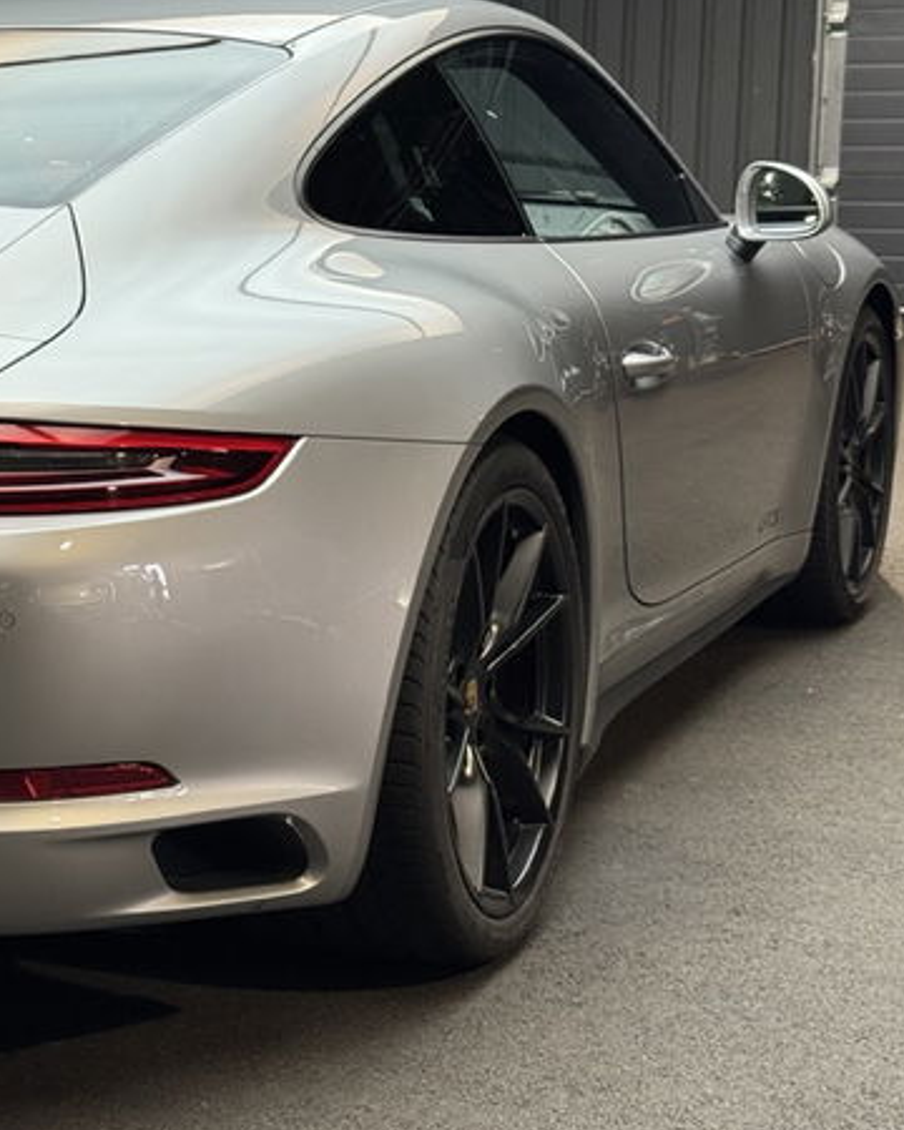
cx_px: -20
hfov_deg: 18.6
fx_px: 2675
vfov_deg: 23.8
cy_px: 522
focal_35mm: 80
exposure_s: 1/50
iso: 64
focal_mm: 6.76
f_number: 1.78
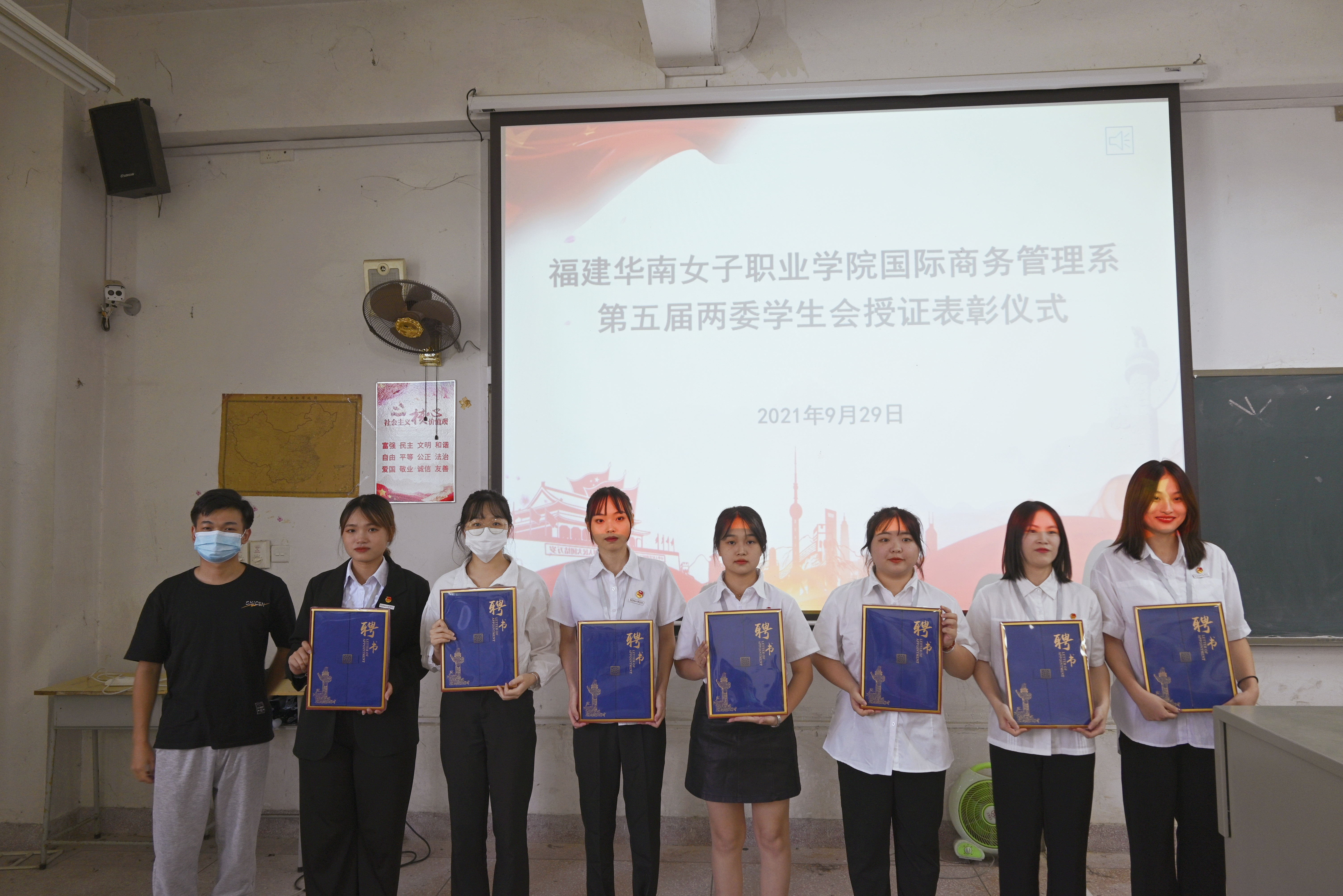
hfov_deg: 73.7
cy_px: 448
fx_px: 896
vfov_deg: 53.2
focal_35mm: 24
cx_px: 672
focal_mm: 24
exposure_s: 1/30
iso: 640
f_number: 6.3
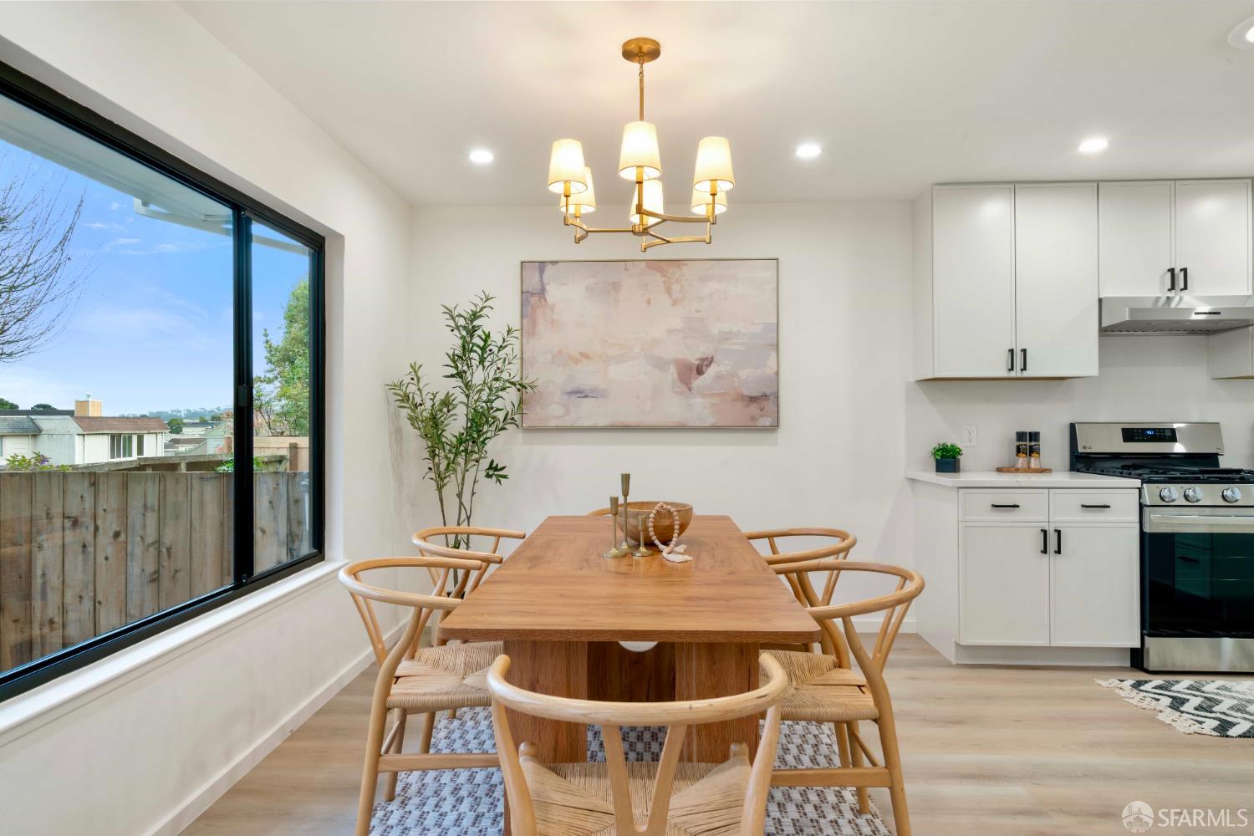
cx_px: 627
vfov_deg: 59.5
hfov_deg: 81.2
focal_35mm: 21
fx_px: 731
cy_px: 418
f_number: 13
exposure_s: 1/3
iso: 400
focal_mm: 21
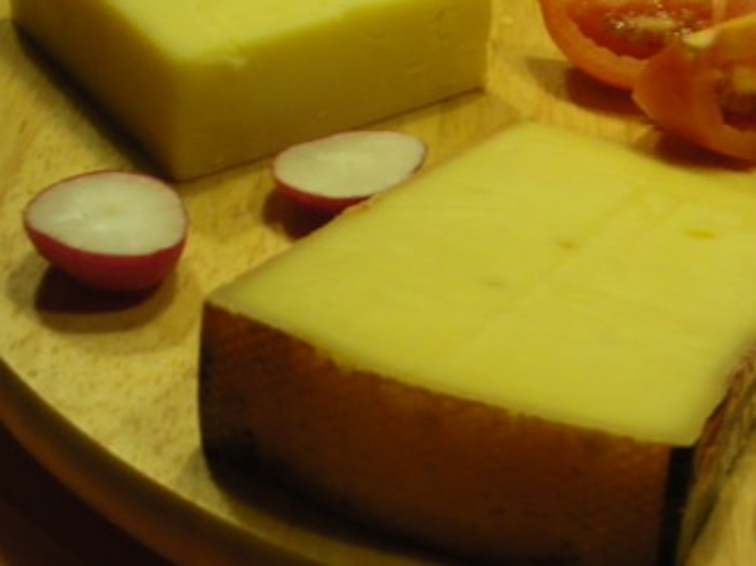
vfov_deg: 17.5
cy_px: -4
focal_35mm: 82
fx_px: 1790
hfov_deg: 23.0
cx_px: 724
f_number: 3.5
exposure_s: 1/50
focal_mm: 6.3
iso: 200
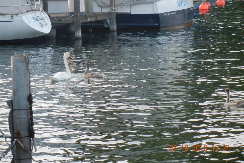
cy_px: 75
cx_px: 122
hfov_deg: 12.9
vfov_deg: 8.6
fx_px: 1078
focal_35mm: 159
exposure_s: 1/138
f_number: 4.6
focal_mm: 27.4
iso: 160
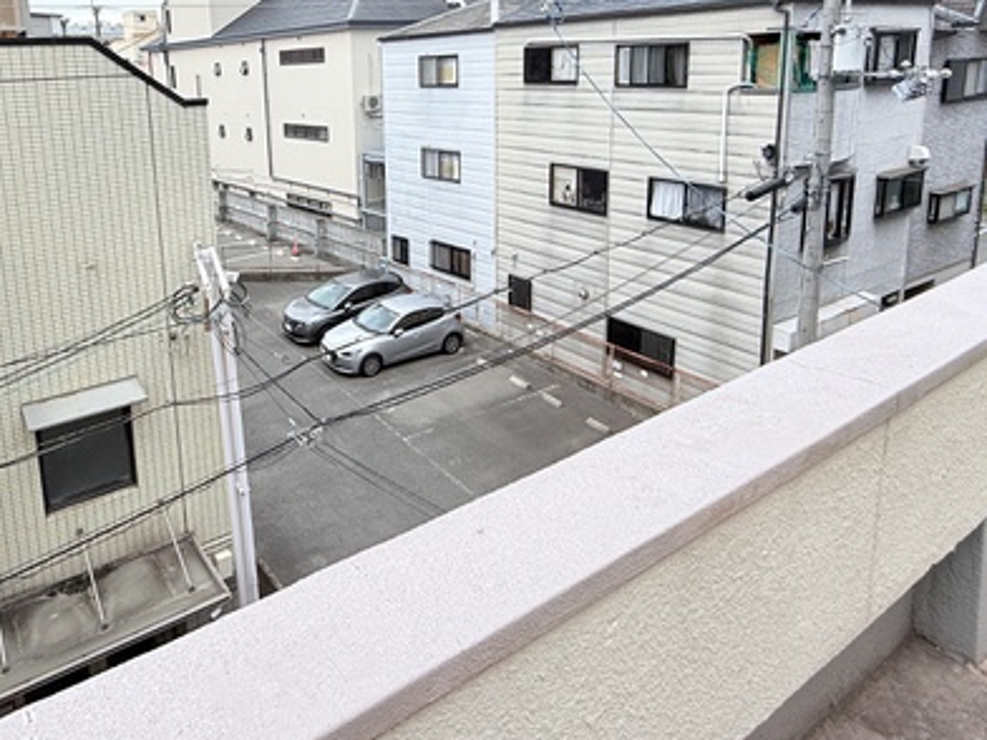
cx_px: 332
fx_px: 713
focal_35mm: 25
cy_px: 190
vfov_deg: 52.6
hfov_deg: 67.6
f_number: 2.2
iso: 50
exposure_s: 1/403
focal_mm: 2.22
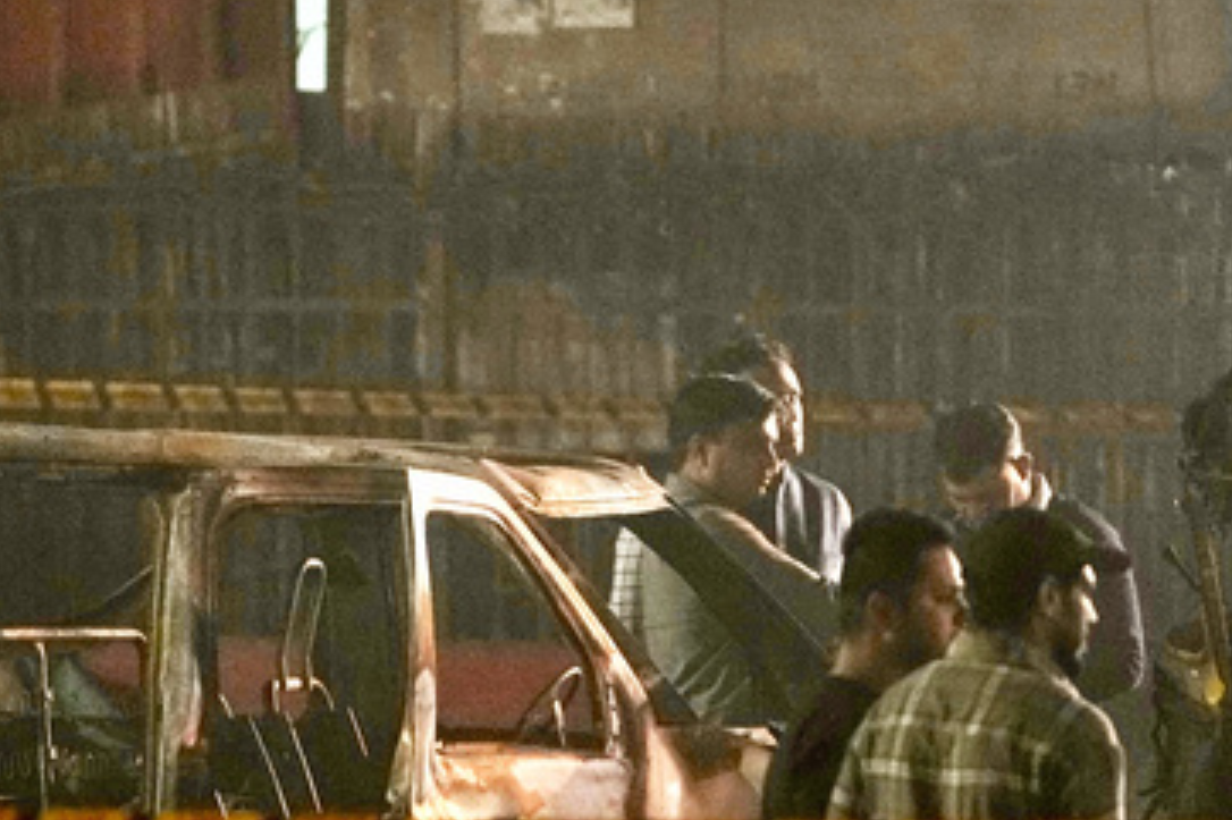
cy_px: 604
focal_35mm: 566
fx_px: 19360
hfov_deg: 3.6
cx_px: 282
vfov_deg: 2.4
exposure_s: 1/160
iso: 4000
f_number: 2.8
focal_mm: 200
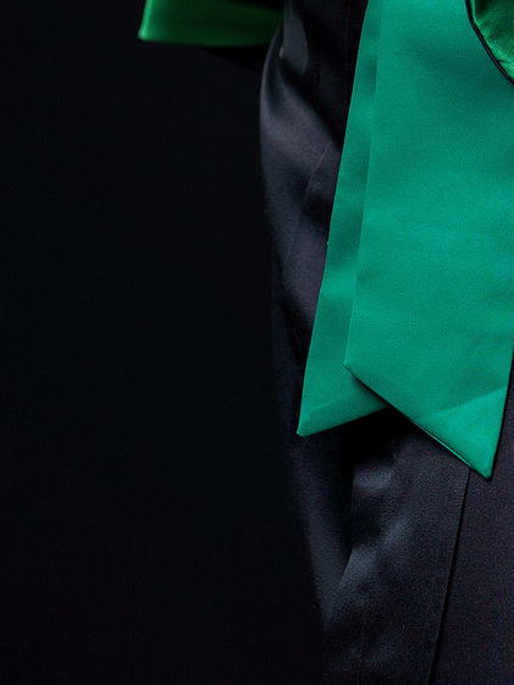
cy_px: -339
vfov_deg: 7.4
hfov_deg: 5.7
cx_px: 595
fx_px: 5185
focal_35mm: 262
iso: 320
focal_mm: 85
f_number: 3.2
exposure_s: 1/125
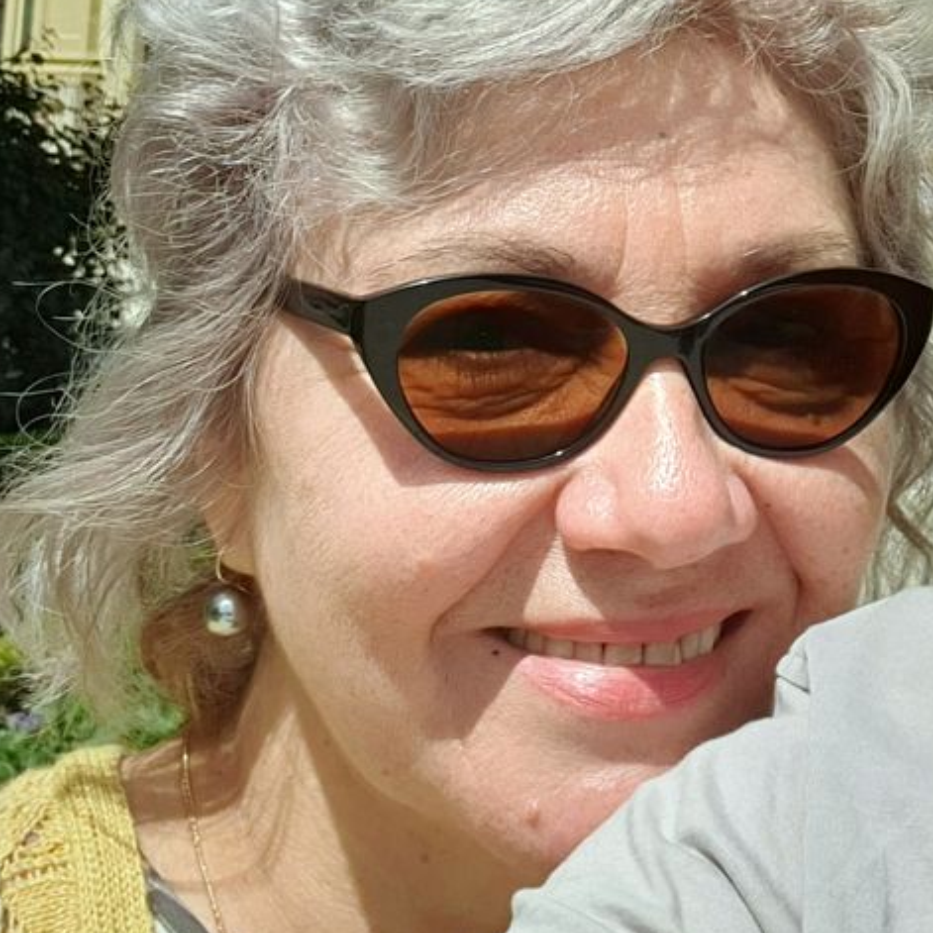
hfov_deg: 21.5
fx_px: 2287
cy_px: -103
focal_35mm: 75
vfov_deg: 21.8
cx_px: 1109
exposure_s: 1/1984
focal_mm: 3.3
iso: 50
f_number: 1.9
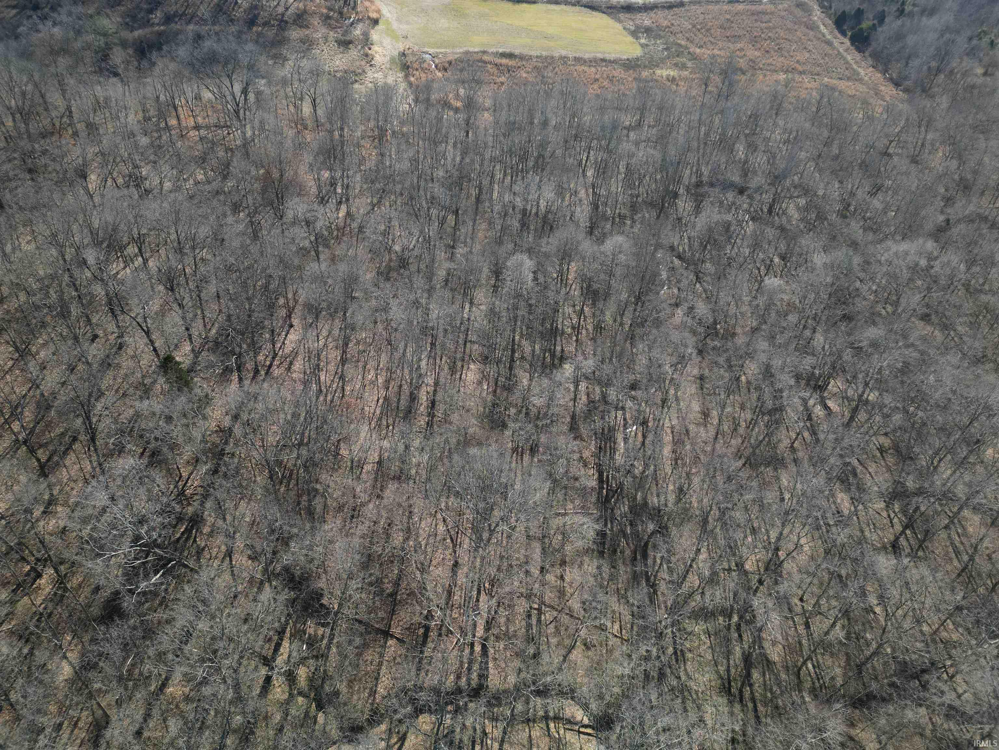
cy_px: 375
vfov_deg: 56.8
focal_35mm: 24
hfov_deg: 71.6
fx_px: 693
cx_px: 500
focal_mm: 6.72
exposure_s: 1/1000
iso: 110
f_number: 1.7
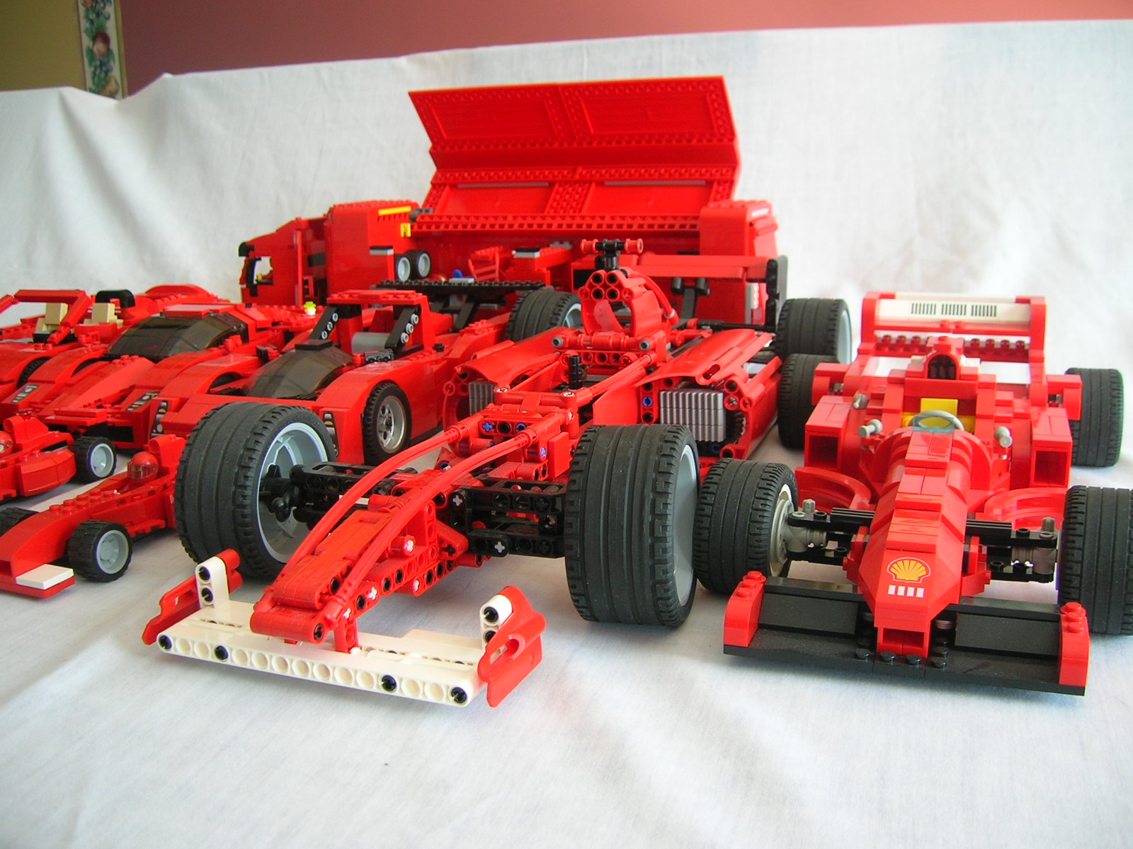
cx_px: 566
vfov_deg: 41.8
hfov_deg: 54.0
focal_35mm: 34
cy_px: 424
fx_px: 1113
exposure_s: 1/54.7
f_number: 2.9
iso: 50
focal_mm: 5.7
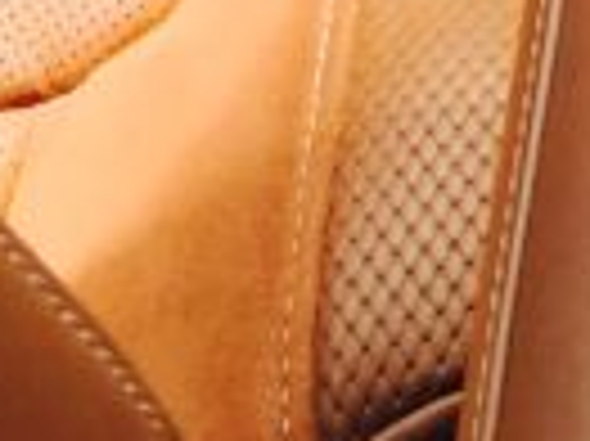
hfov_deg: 8.3
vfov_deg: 5.8
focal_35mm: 227
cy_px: -1166
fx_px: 3865
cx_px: 1194
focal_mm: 4.15
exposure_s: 1/388
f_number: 2.2
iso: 32
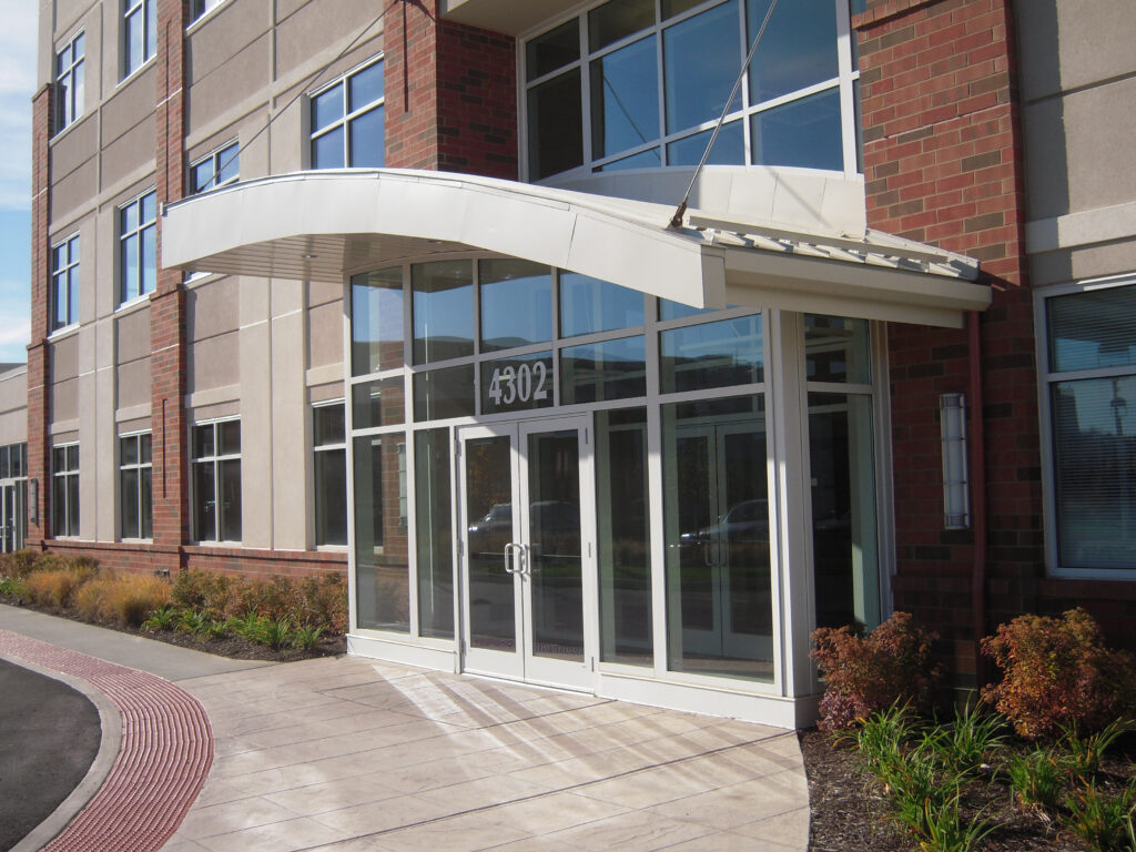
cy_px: 426
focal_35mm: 41
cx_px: 568
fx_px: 1346
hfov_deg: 45.8
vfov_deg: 35.1
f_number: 6.4
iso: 100
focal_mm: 7.3
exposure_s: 1/320
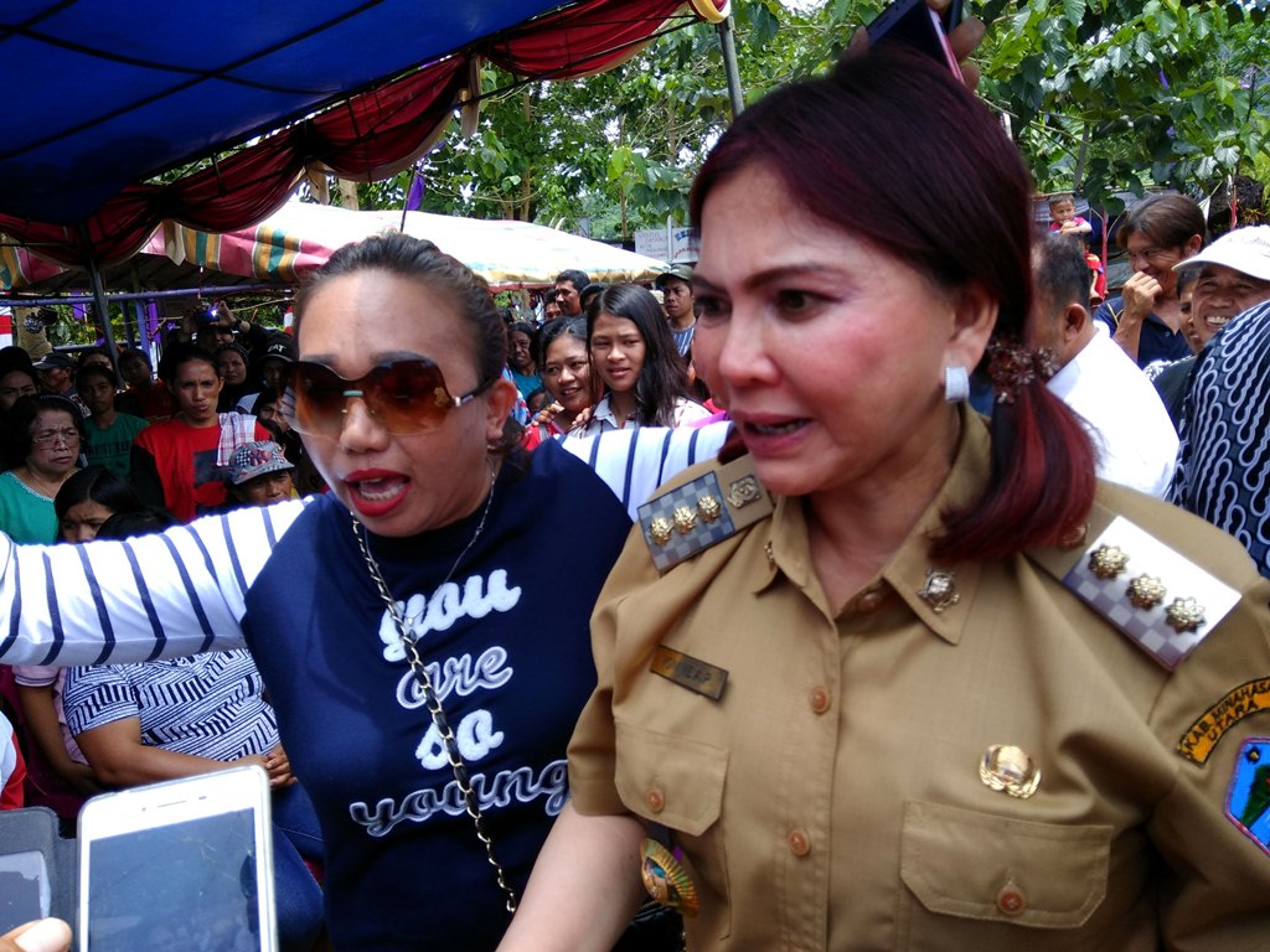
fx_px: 770
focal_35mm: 21
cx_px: 635
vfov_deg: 63.4
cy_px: 476
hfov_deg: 79.0
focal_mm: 3.57
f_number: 2
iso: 100
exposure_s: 1/315
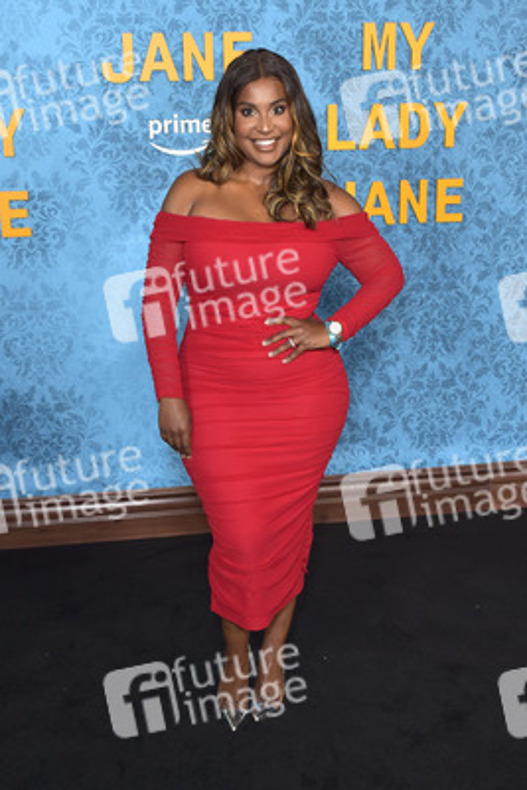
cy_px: 395
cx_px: 264
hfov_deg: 35.1
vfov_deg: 50.7
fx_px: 834
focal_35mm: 38
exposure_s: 1/200
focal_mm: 38
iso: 640
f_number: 6.3
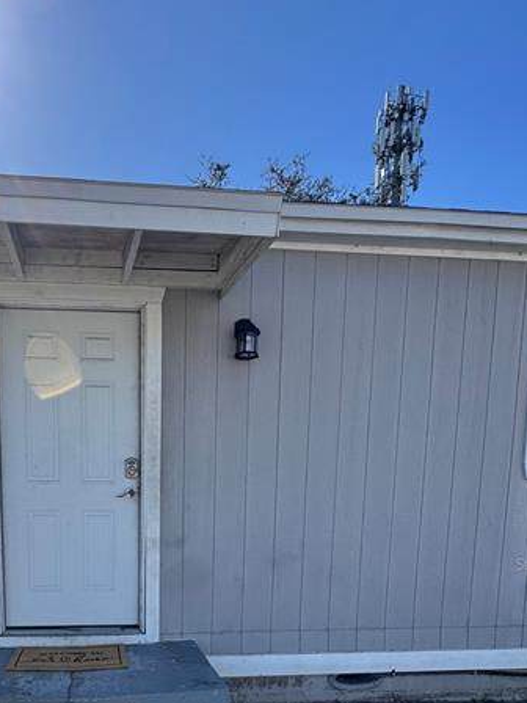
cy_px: 563
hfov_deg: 54.3
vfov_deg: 65.1
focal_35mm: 24
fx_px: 487
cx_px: 135
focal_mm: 2.22
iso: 40
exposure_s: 1/1160
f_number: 2.2
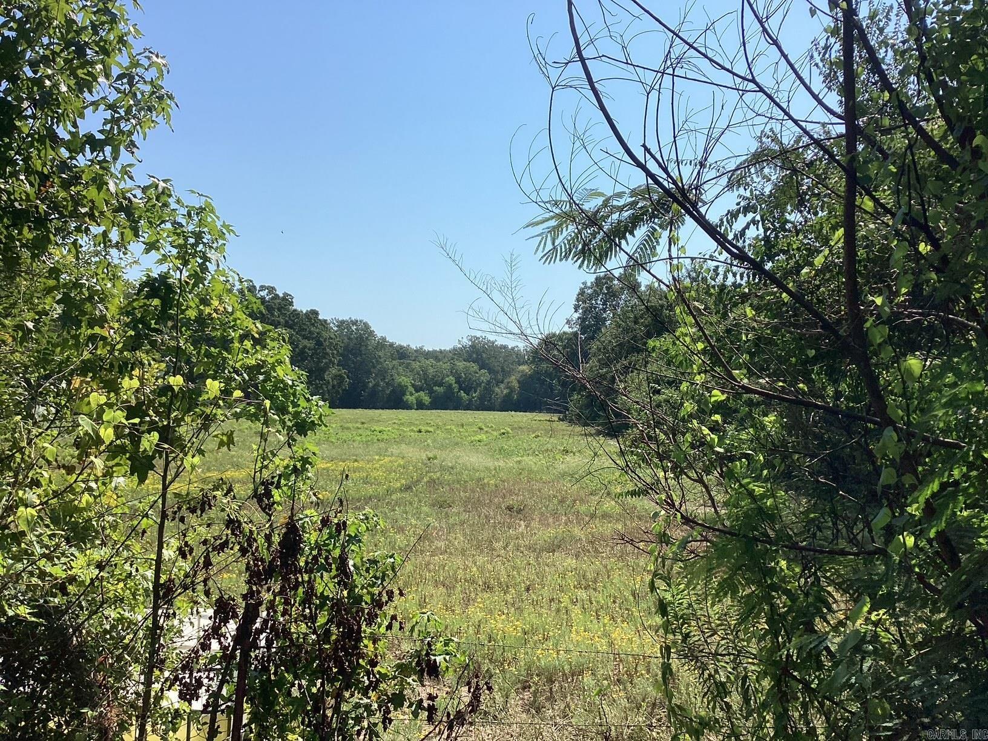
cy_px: 370
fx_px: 885
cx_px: 494
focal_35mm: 31
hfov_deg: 58.4
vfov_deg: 45.4
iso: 25
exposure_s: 1/1894
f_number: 2.4
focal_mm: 3.3
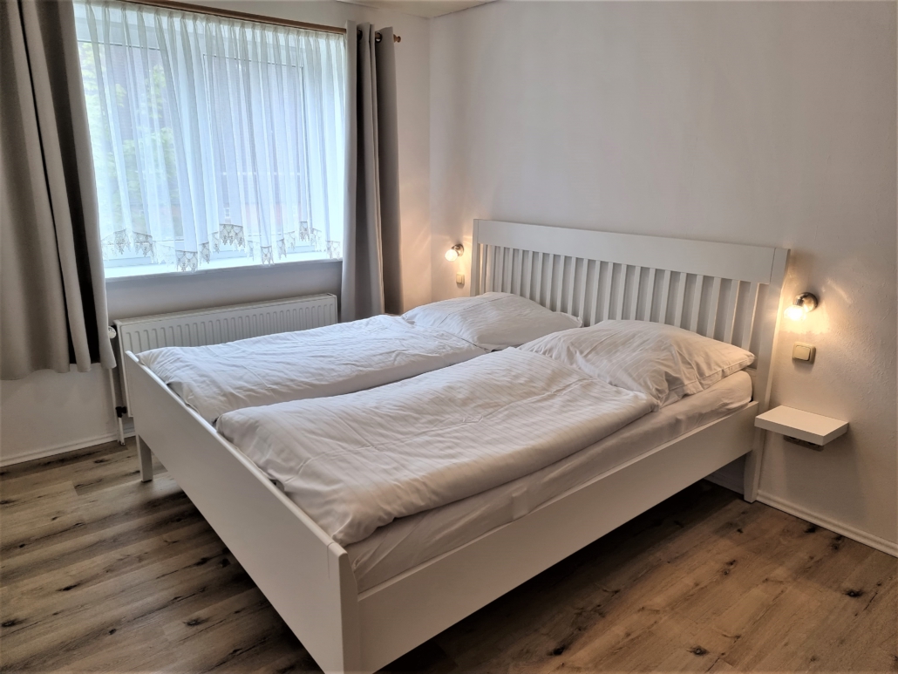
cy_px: 337
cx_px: 449
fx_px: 623
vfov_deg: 56.8
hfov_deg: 71.6
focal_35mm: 24
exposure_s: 1/100
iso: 50
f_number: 1.8
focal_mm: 6.7
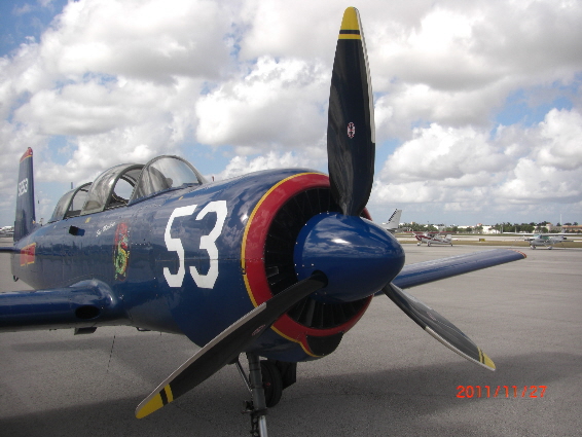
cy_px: 218
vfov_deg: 37.7
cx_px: 291
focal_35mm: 38
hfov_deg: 49.0
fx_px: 639
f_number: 4.6
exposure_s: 1/400
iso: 64
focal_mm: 6.3
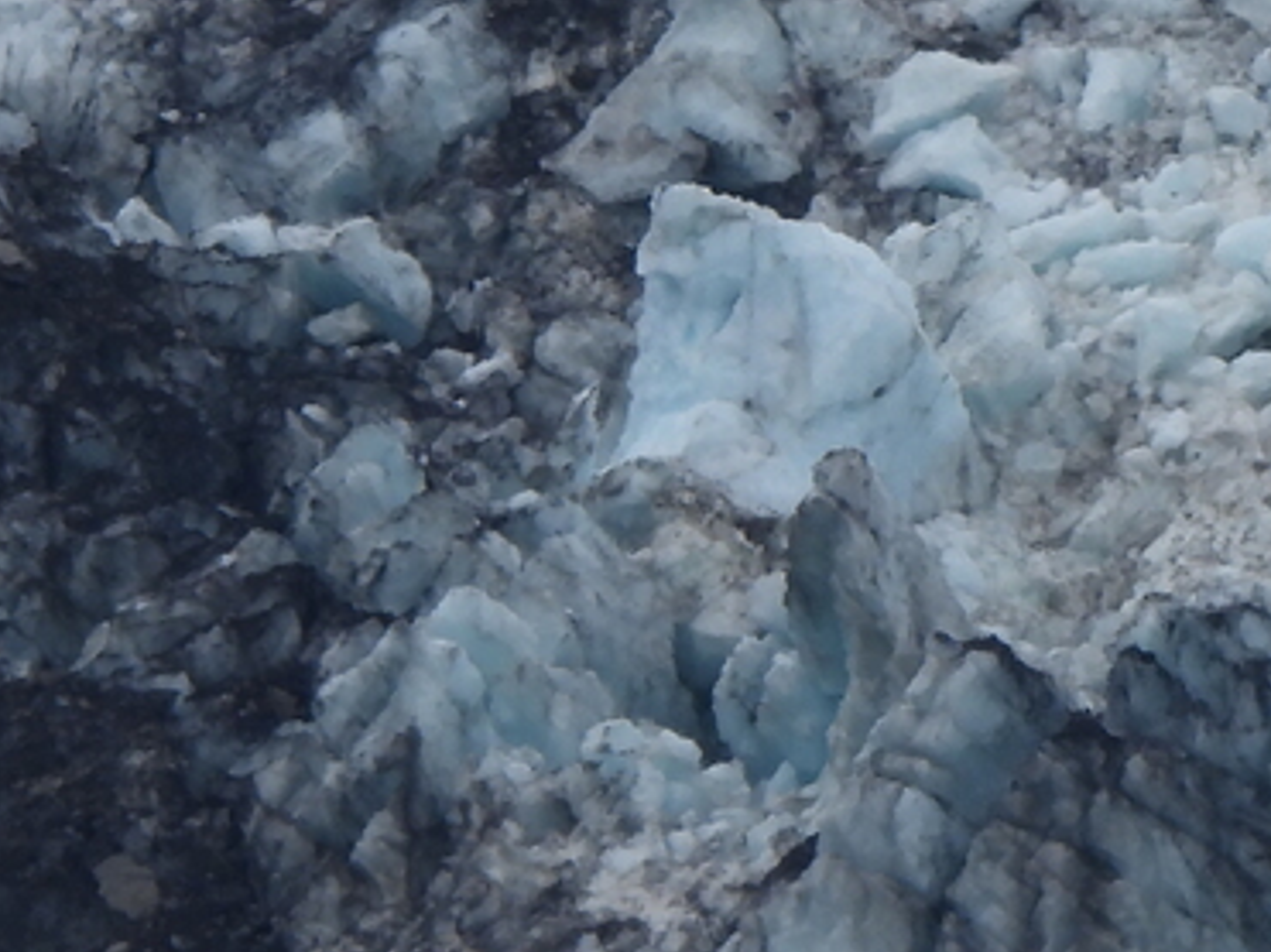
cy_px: -312
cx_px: 1884
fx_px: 107767
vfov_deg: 0.5
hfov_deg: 0.7
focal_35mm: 2936
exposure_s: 1/500
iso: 100
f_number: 5.6
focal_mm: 152
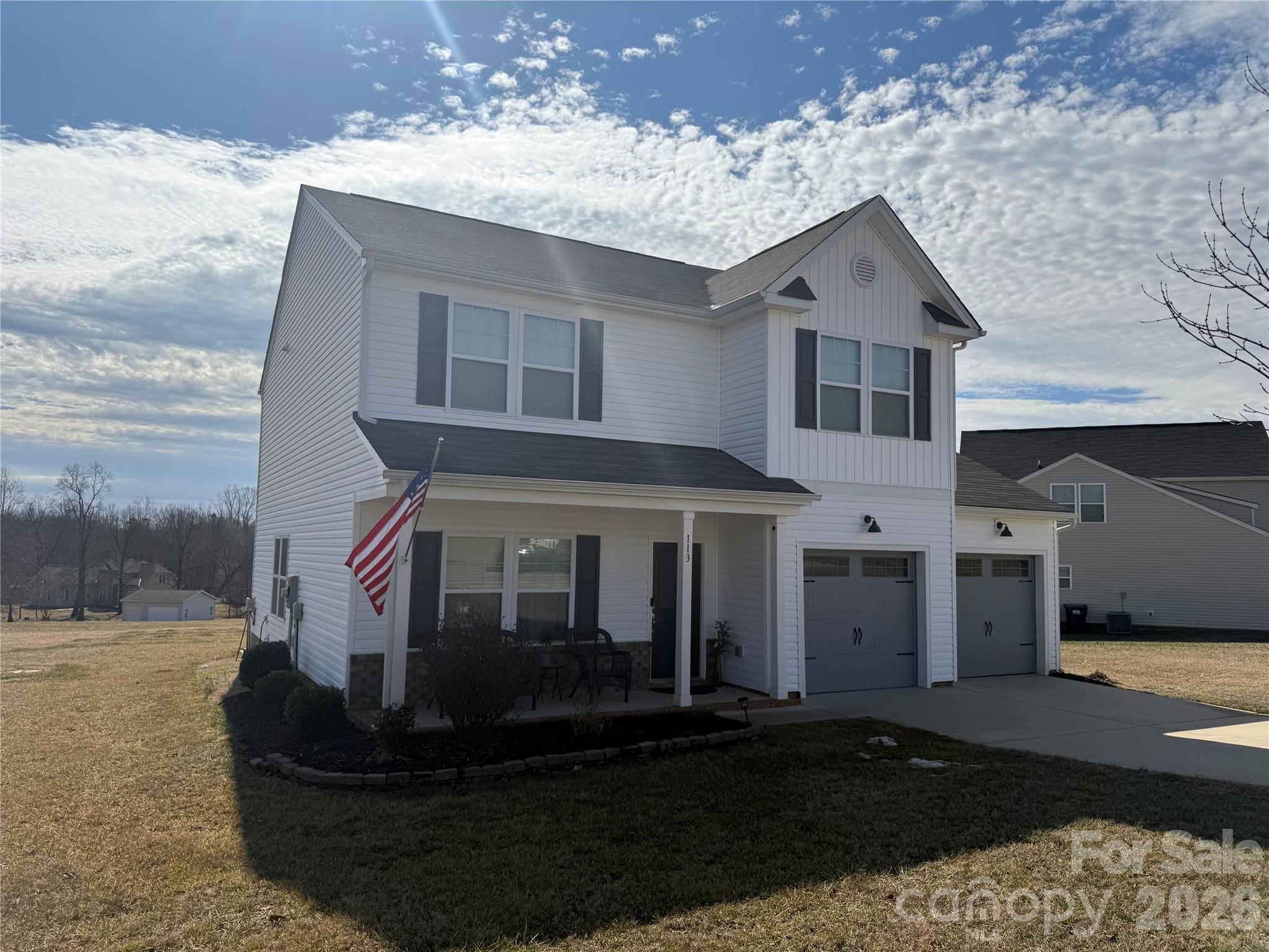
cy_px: 476
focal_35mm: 24
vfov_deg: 56.8
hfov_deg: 71.6
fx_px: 880
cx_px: 634
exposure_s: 1/14286
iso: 80
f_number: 1.78
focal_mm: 6.76
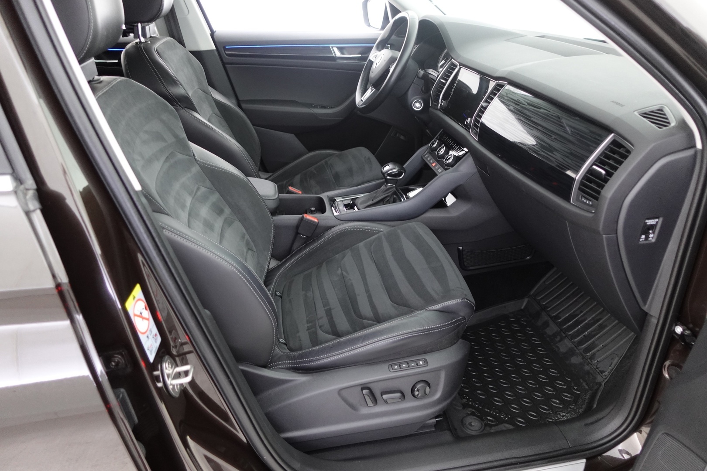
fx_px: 471
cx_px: 354
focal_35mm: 24
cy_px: 236
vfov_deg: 53.1
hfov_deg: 73.7
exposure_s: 1/13
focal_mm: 9.4
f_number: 1.8
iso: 800
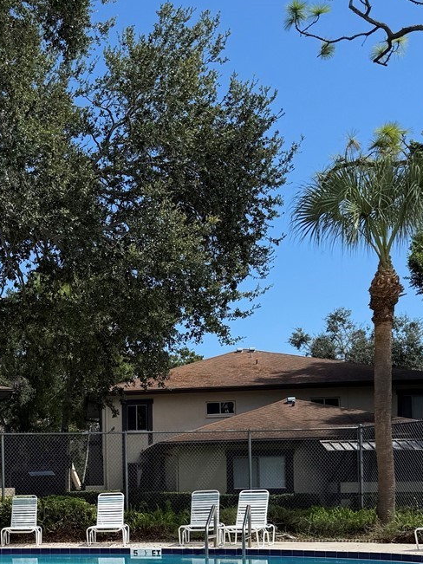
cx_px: -68
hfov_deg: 23.0
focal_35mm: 59
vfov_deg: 31.5
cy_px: 480
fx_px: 962
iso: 80
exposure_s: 1/6711
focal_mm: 6.76
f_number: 1.78
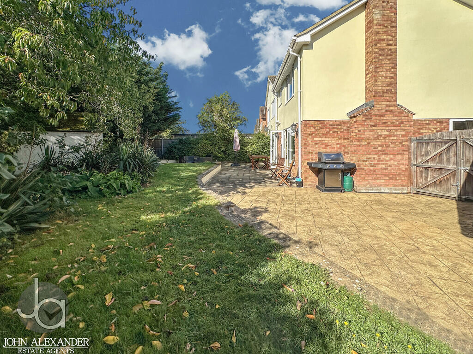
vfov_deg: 85.7
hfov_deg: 102.1
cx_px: 236
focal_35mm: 14
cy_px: 177
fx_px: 191
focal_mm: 2.22
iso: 50
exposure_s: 1/2882
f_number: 2.2
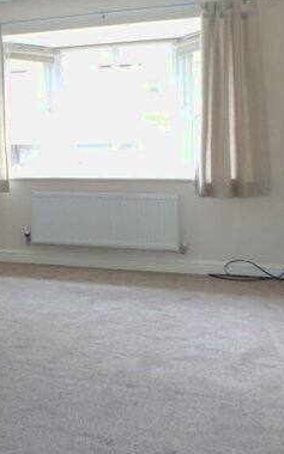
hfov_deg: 24.5
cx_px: -67
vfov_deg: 42.1
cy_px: 156
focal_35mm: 47
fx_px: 582
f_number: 4.1
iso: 200
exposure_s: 1/21
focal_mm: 4.3
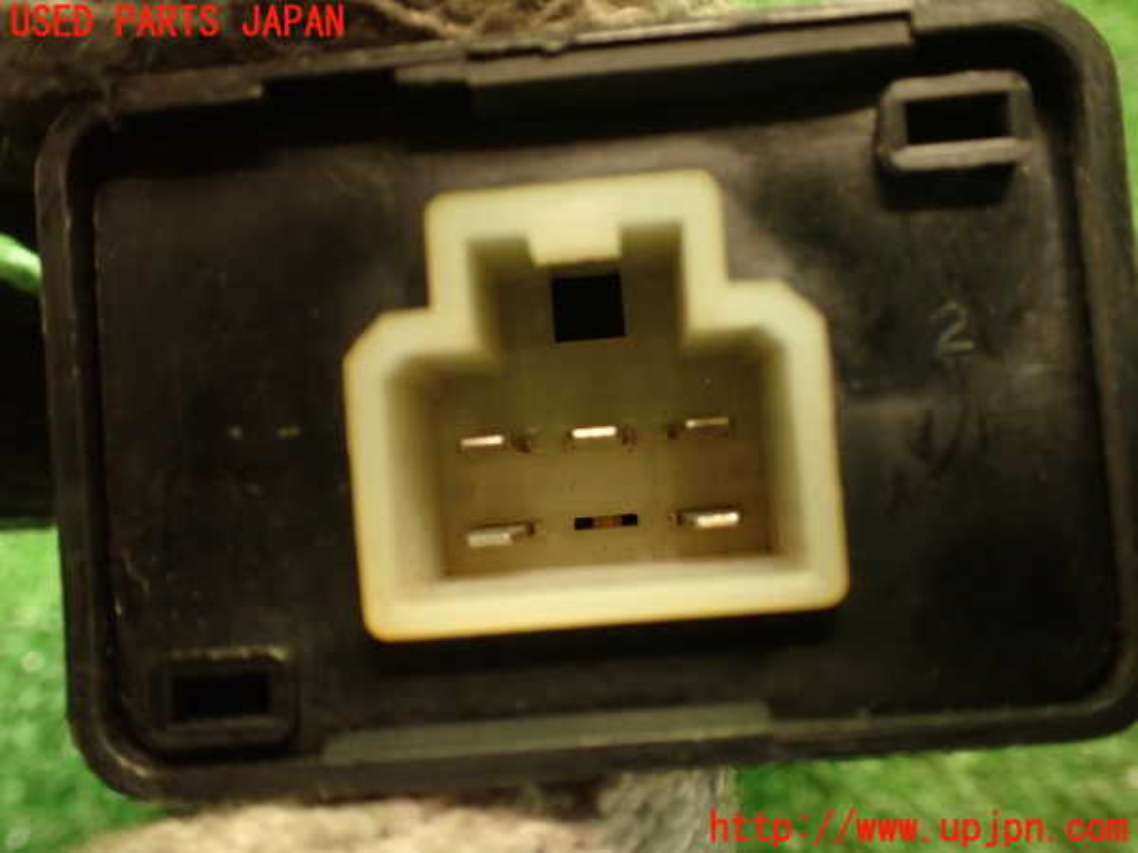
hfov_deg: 56.8
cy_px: 426
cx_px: 569
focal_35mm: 32
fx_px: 1052
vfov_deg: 44.2
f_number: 2.4
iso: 500
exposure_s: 1/30
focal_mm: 5.79
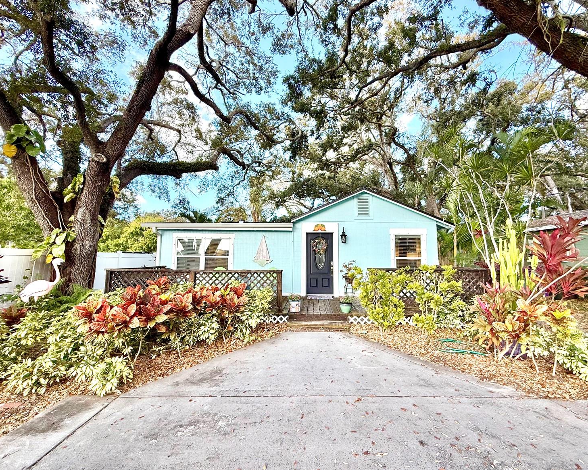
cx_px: 306
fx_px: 261
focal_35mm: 15
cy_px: 233
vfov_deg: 84.0
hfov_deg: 96.8
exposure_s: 1/403
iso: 64
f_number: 2.2
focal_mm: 2.22
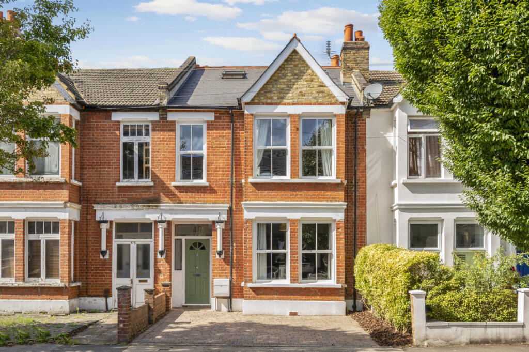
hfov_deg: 74.9
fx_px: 345
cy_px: 176
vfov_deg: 54.0
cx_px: 264
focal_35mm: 24
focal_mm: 23.5
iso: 200
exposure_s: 1/250
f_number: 8
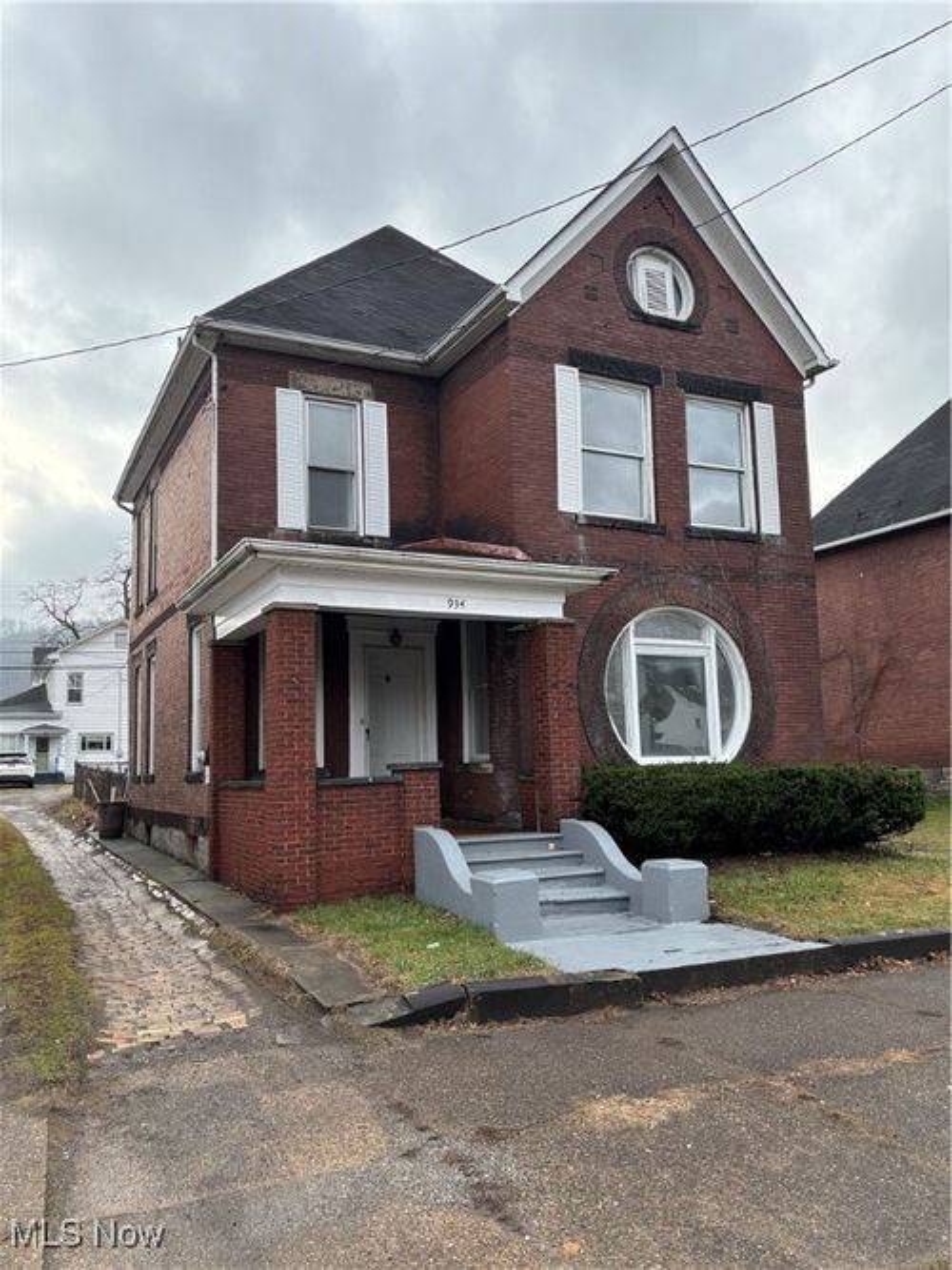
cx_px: 476
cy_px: 635
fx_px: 954
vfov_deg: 67.3
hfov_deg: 53.0
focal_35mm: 26
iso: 50
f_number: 1.6
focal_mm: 5.96
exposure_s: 1/622
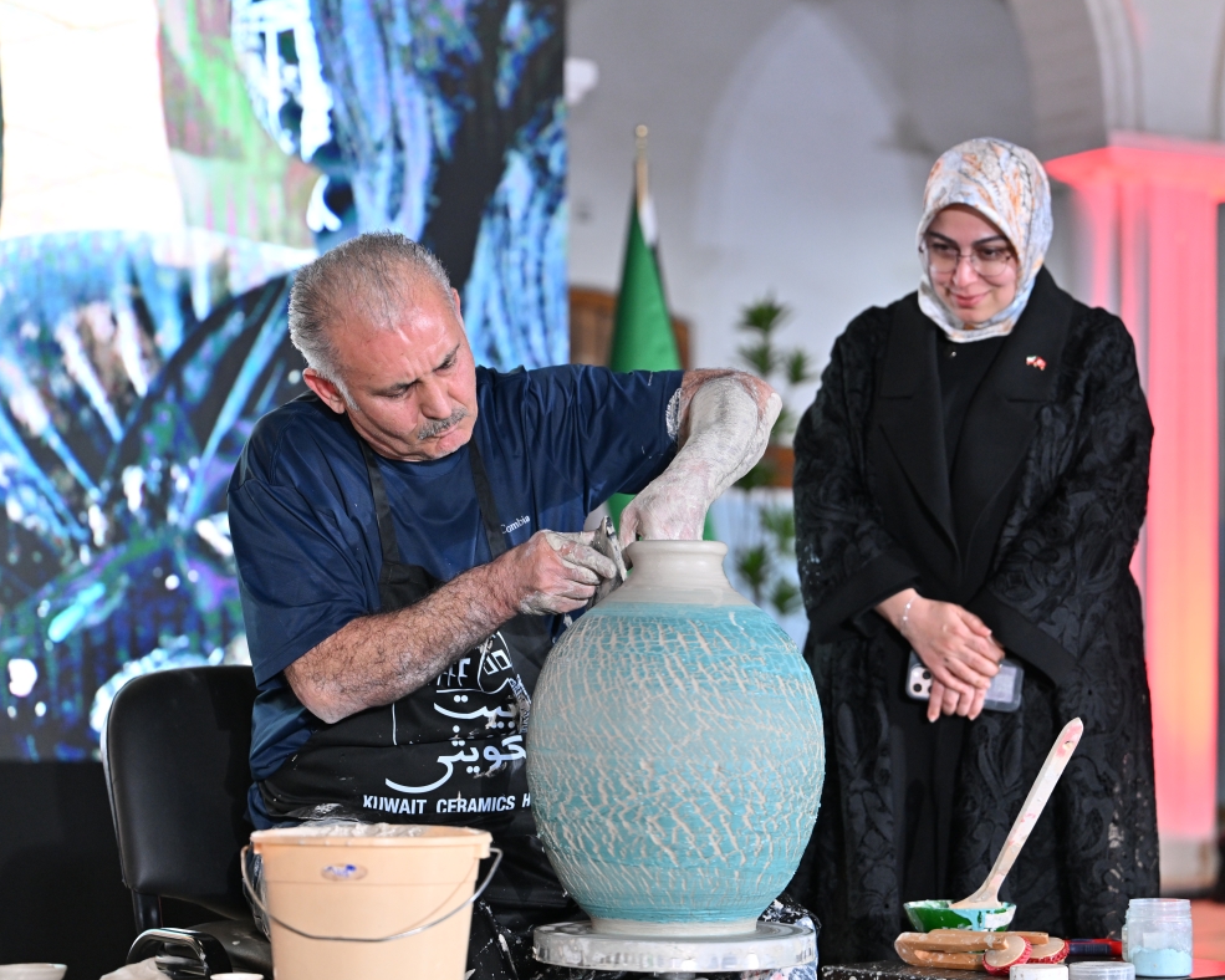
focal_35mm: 80
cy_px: 484
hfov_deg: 23.8
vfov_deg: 19.2
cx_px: 731
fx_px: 2900
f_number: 3.2
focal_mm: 70
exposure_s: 1/320
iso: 1250
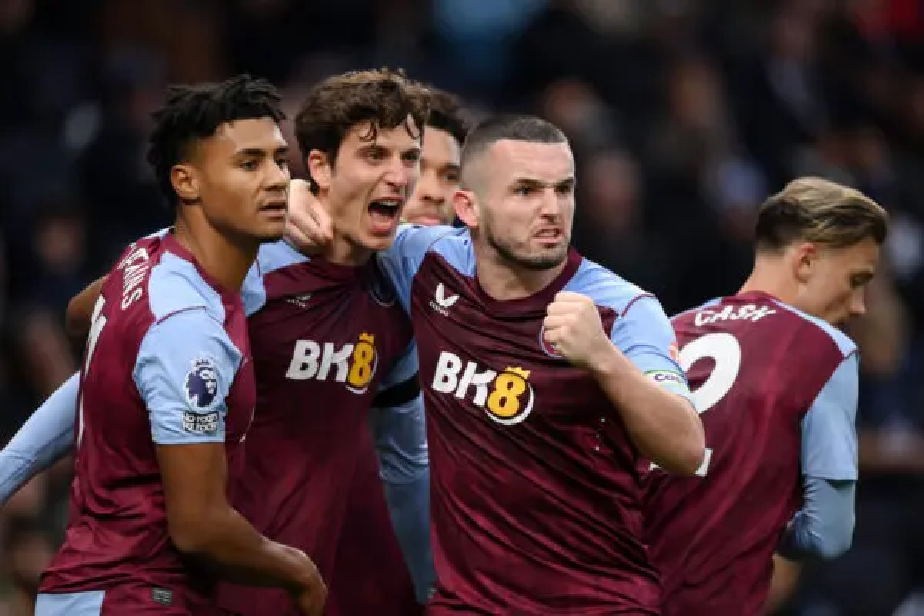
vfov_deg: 3.4
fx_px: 10266
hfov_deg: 5.2
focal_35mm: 400
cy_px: 308
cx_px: 462
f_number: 2.8
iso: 1600
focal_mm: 400
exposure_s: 1/2000
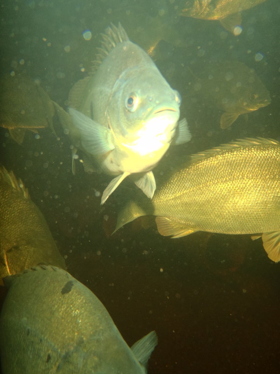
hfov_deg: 49.7
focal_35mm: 28
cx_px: 140
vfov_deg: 63.4
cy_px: 187
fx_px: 302
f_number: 3.9
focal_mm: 5
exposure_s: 1/60
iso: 100
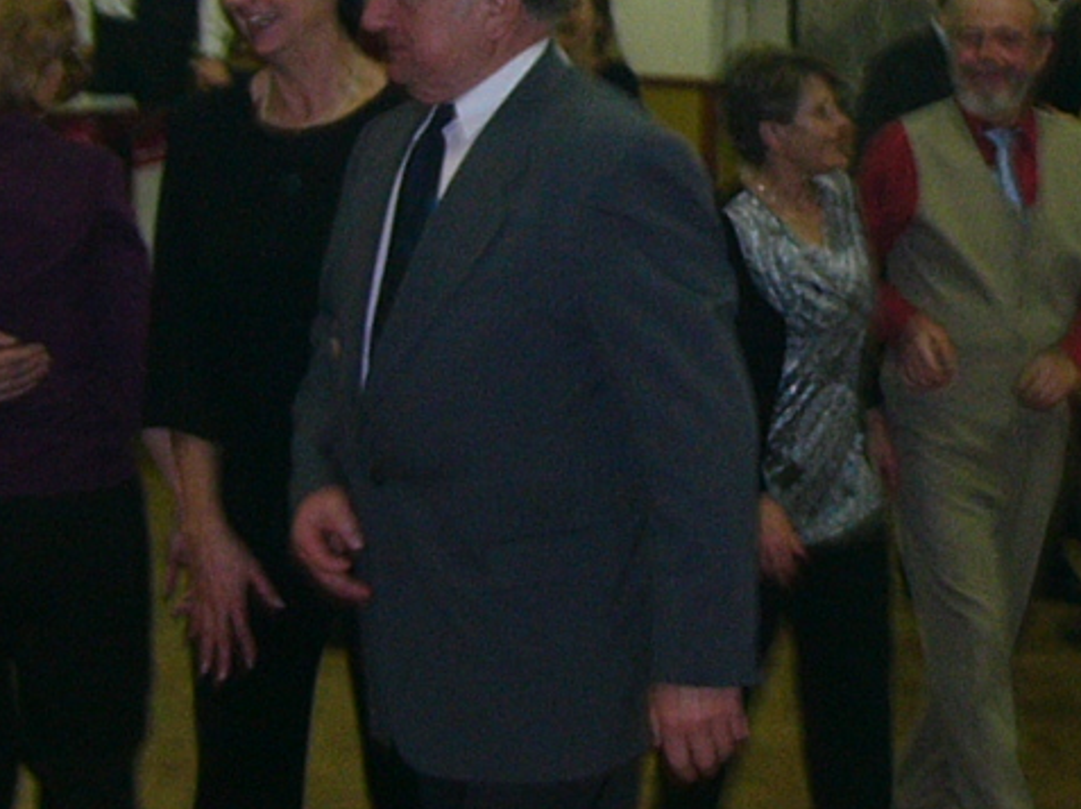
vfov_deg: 15.5
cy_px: 93
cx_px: 936
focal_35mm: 94
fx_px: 2933
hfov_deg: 20.5
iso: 100
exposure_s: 1/30
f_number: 2.8
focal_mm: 4.6
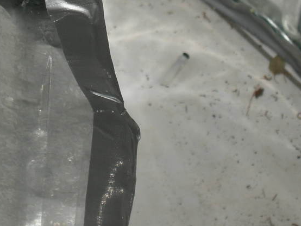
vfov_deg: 5.8
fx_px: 2210
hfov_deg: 7.8
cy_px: -19
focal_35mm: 254
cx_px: 46
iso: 64
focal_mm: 23
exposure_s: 1/120
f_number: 4.8
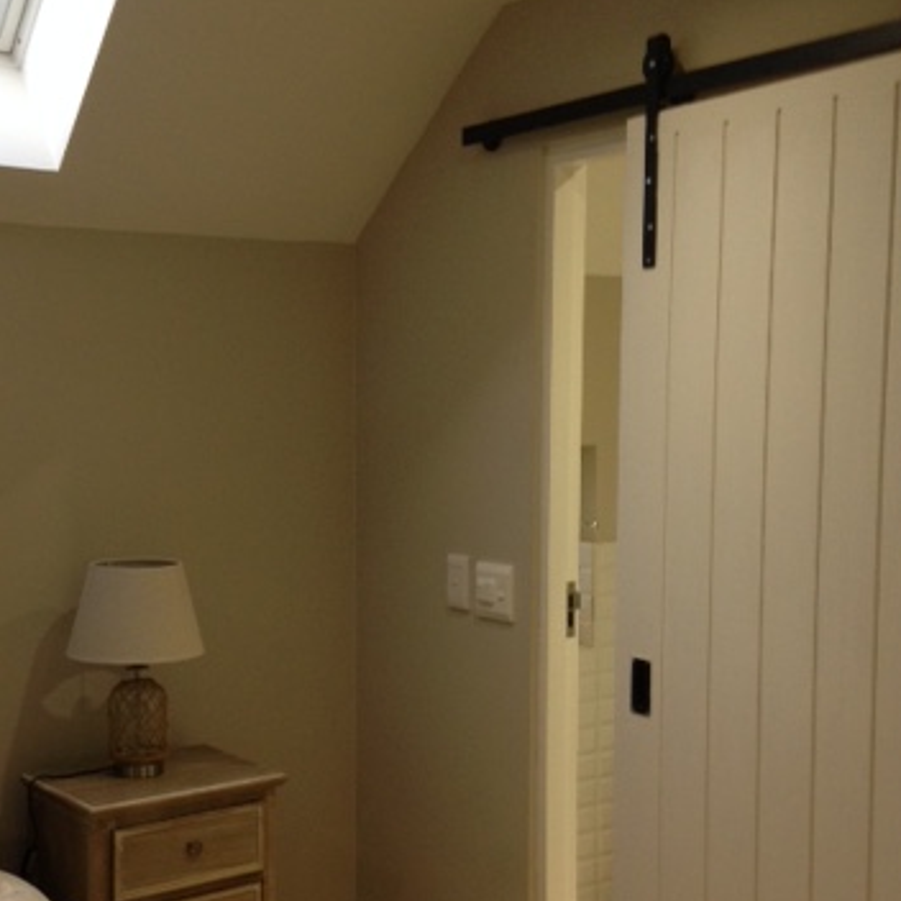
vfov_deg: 32.1
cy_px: 545
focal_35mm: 53
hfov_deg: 32.1
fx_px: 1561
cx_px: 366
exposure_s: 1/20
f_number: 2.4
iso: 100
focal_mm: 4.12
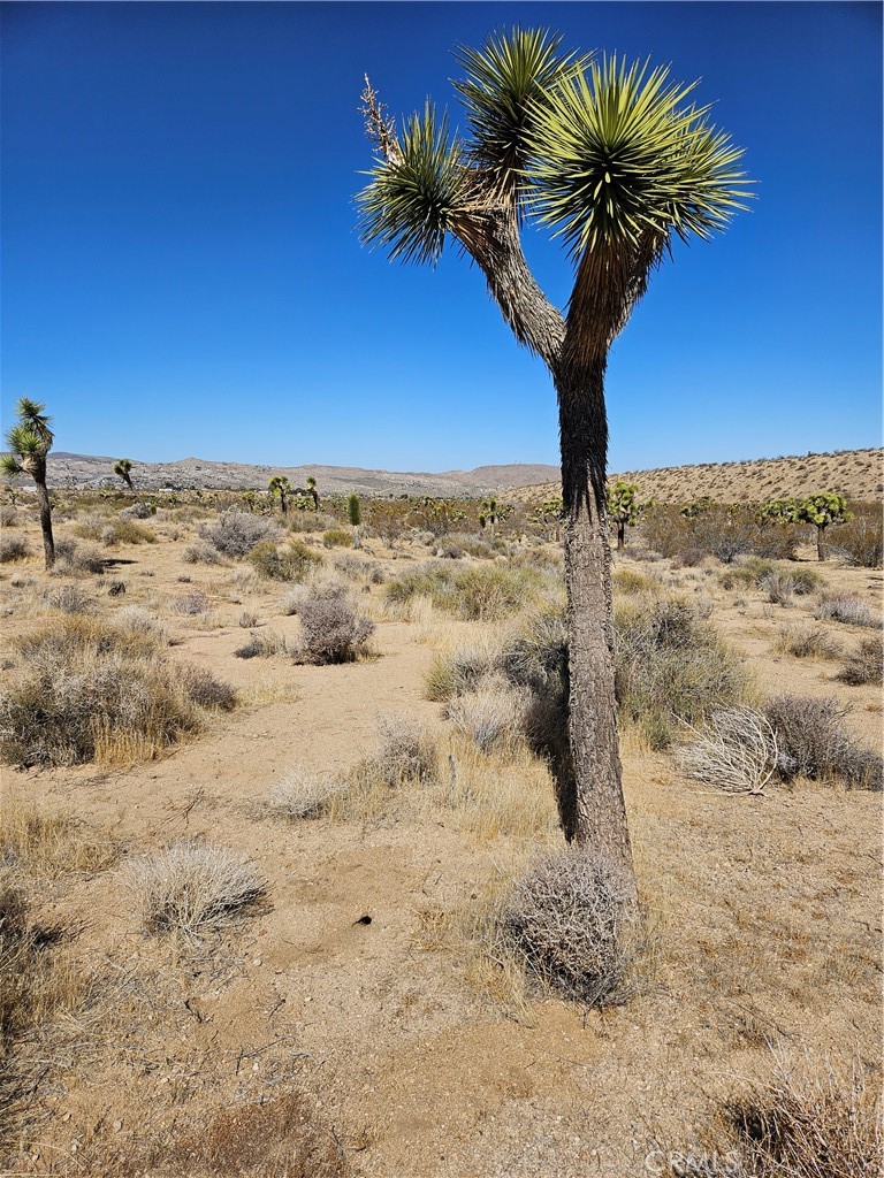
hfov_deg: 58.9
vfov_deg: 73.9
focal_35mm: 23
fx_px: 783
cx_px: 442
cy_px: 589
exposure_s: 1/3935
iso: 25
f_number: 1.8
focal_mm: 5.4
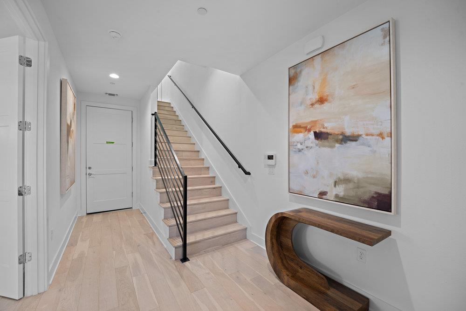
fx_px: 181
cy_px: 156
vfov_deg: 81.2
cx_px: 233
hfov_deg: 104.2
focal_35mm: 14
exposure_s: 1/30
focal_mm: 14
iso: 100
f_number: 8
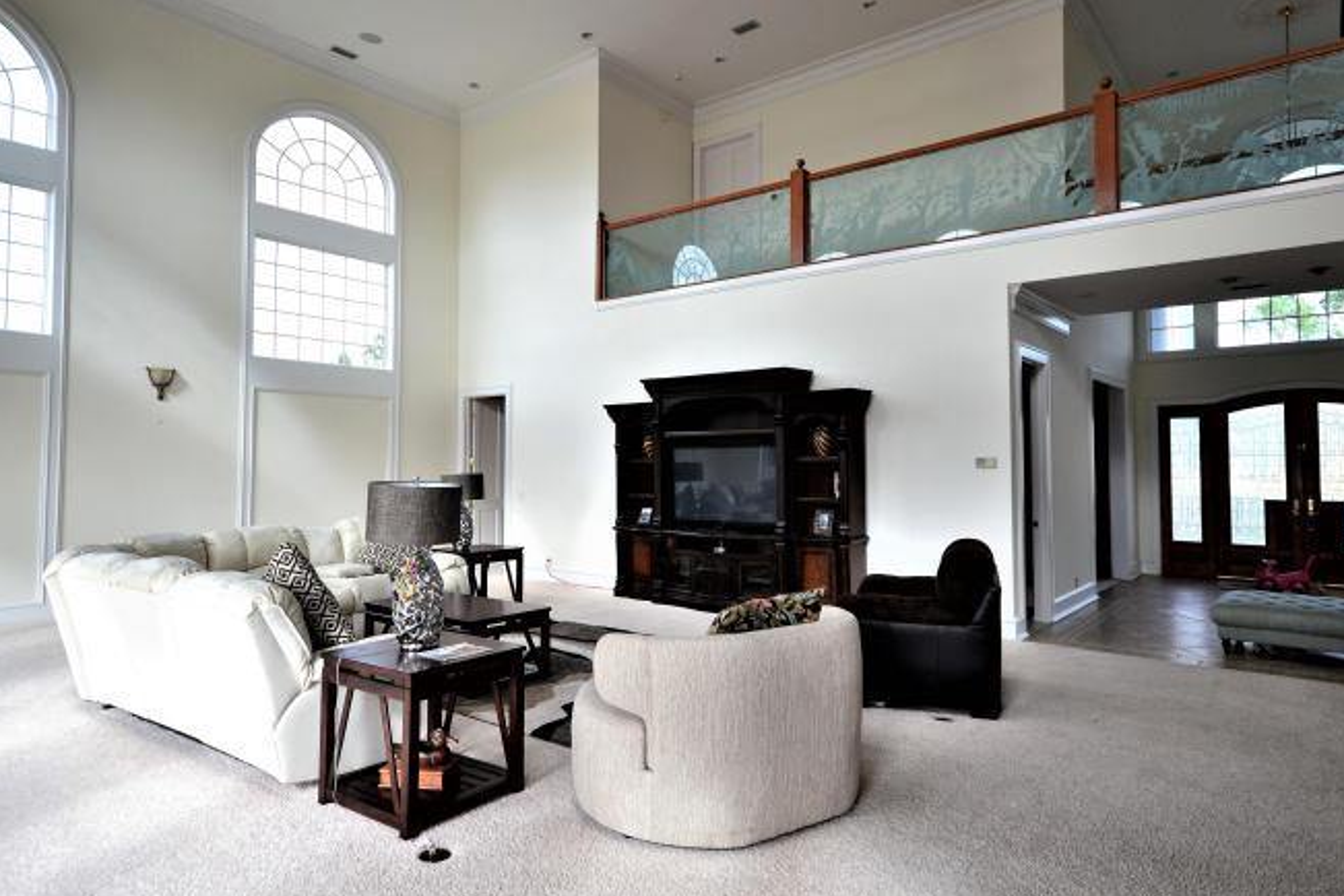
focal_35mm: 22
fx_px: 805
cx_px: 725
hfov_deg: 79.6
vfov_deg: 58.2
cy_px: 427
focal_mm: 13
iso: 400
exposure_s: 1/60
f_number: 8
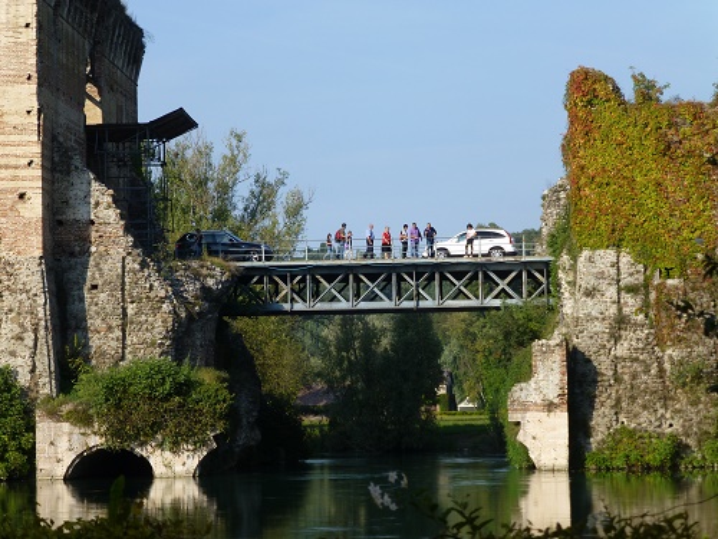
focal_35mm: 122
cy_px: 270
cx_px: 359
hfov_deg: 16.1
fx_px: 2531
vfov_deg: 12.1
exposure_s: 1/400
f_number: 5.4
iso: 100
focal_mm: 21.8
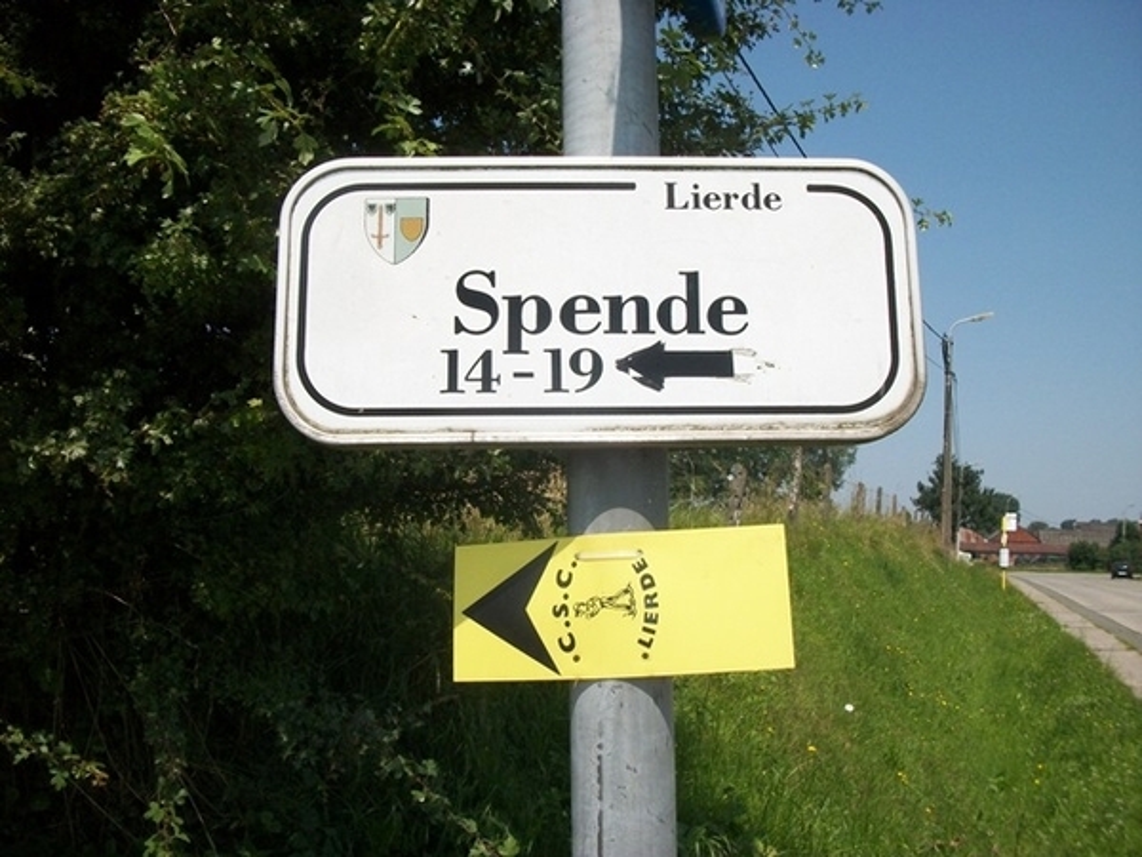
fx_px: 1056
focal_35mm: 32
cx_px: 571
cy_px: 428
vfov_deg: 44.2
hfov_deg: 56.8
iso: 200
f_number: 8.8
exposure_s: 1/500
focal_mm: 5.7
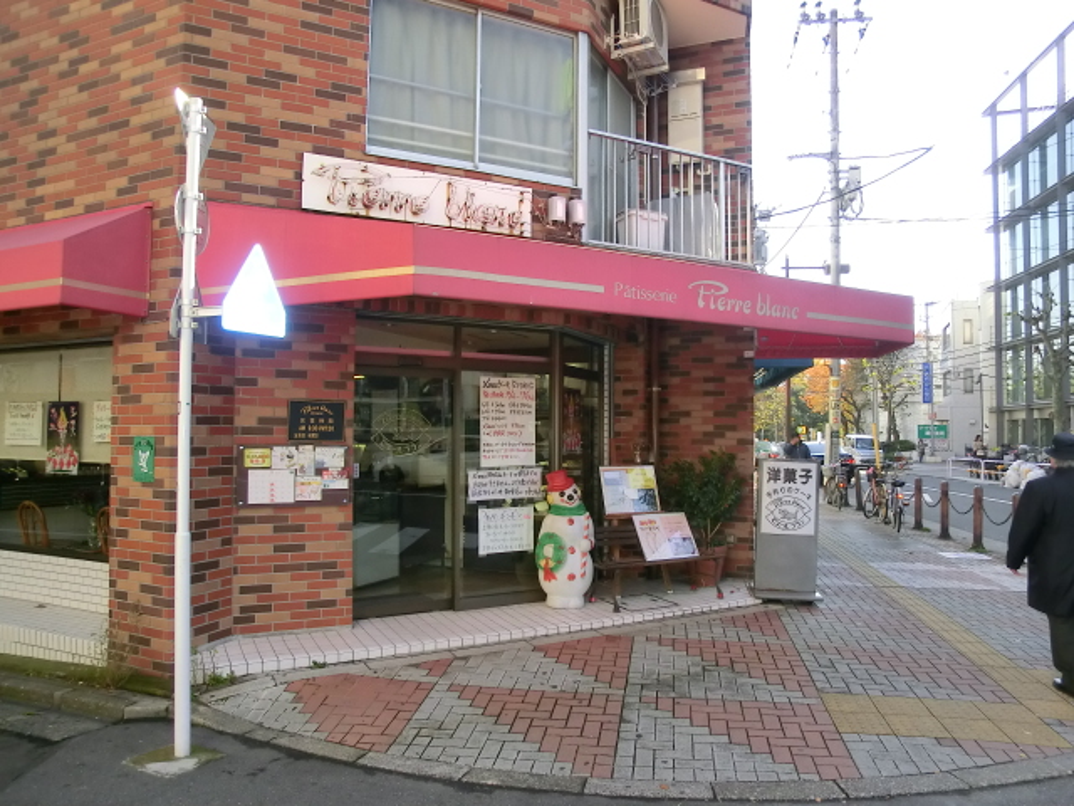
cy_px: 403
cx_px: 537
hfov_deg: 71.6
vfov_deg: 56.8
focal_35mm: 24
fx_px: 745
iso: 100
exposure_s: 1/320
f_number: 3
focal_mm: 4.24
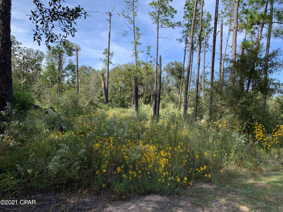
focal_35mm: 26
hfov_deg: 67.3
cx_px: 142
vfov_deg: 53.1
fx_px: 213
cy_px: 106
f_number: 1.8
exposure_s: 1/928
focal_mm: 4.25
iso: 25
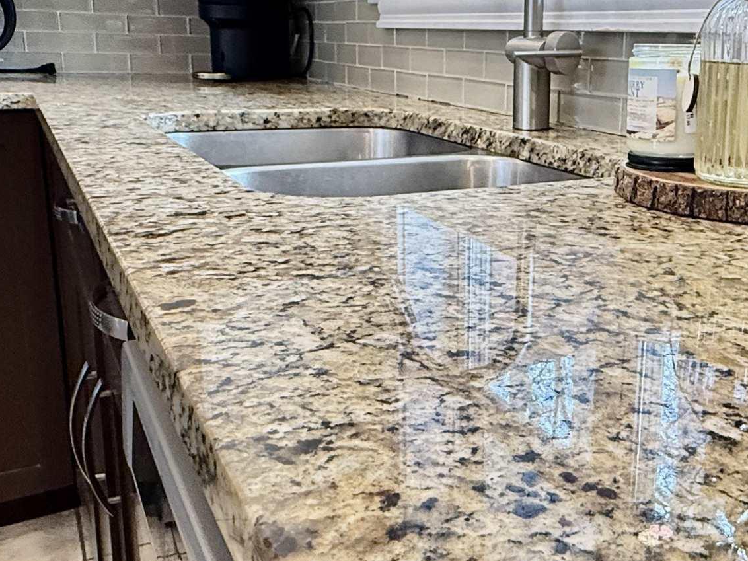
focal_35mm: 38
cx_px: 554
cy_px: 211
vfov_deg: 37.5
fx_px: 821
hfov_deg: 47.3
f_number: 2.2
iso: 400
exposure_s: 1/60
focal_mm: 2.22
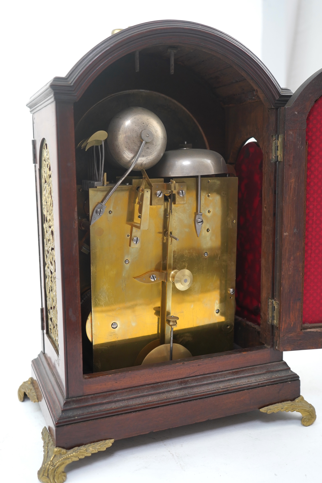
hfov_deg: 35.9
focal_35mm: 37
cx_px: 161
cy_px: 242
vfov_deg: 51.9
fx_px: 496
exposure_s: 1/80
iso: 640
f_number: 4
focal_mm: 37
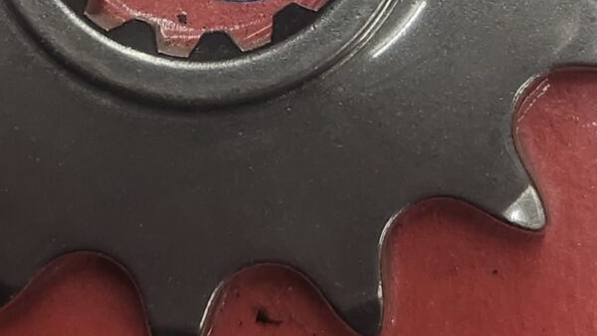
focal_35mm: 107
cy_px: -118
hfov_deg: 20.0
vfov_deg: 11.0
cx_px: 263
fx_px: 1693
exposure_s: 1/120
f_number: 1.8
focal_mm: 5.54
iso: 200
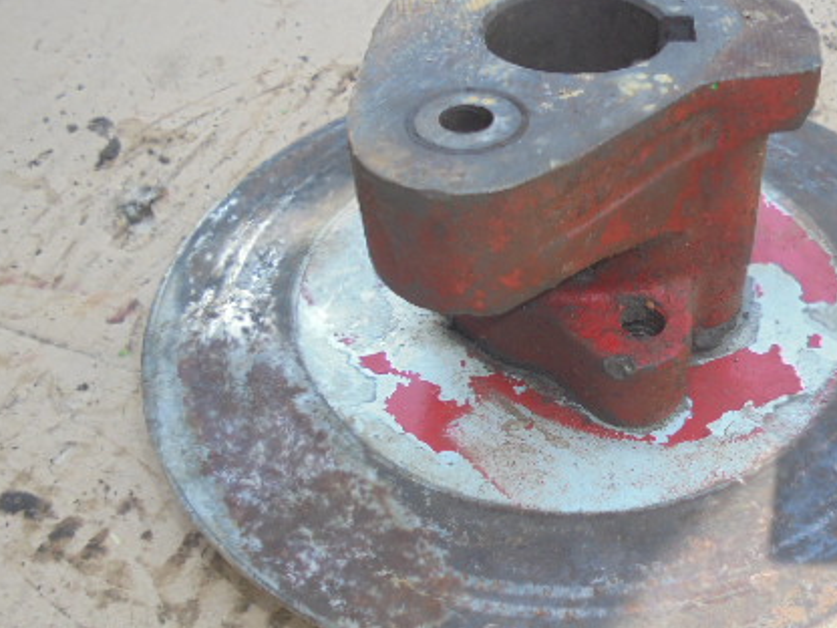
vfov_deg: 35.8
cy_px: 386
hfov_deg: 46.0
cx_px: 569
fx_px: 967
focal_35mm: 40
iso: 100
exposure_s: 1/160
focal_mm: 4.6
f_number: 3.5
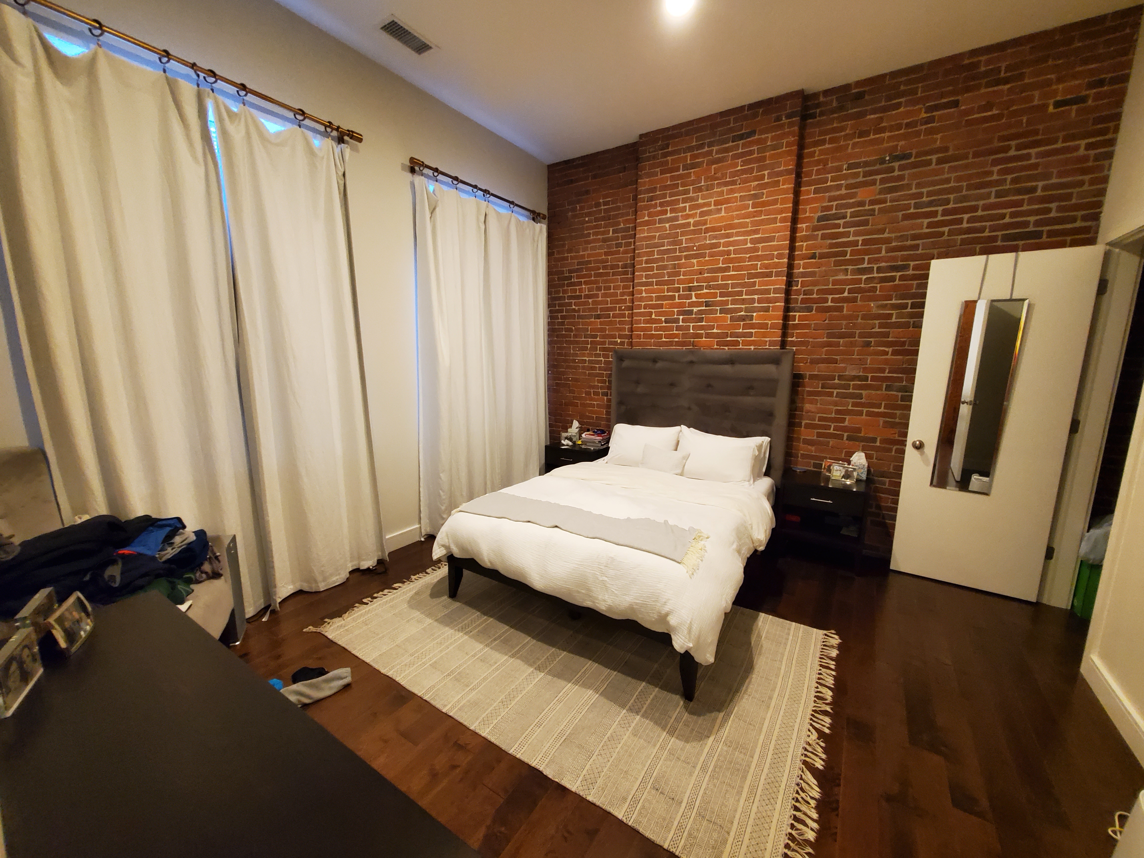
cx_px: 572
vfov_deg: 89.9
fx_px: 430
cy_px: 429
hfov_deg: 106.2
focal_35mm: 13
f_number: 2.2
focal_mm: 1.8
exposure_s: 1/29
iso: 800
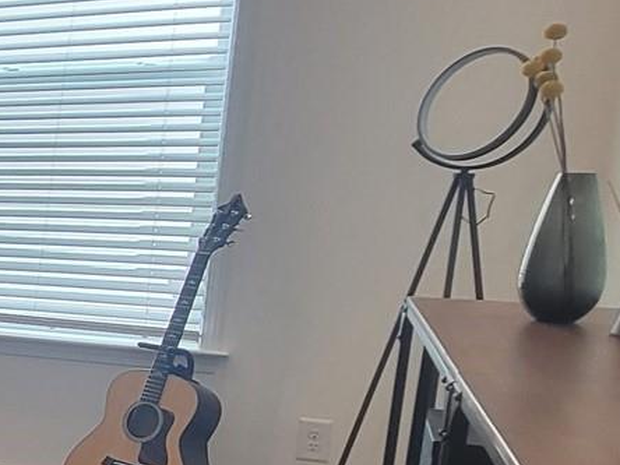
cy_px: 357
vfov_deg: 24.1
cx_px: -408
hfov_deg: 22.9
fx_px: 1075
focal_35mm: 60
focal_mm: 1.74
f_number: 2.2
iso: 100
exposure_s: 1/60
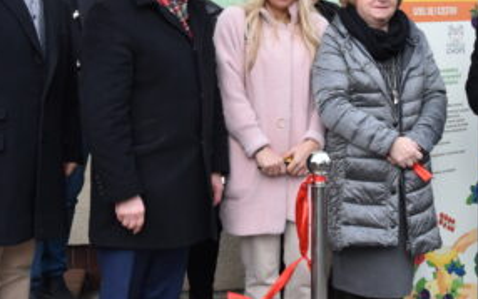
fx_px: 1003
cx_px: 277
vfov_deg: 16.8
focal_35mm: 77
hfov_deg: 26.8
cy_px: 63
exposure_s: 1/200
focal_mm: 24
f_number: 7.1
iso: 400
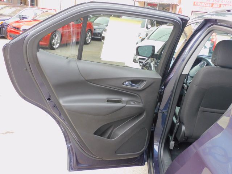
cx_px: 116
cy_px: 87
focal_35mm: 35
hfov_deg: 52.6
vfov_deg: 40.7
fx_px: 235
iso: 125
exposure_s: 1/60
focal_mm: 6.3
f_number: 3.8
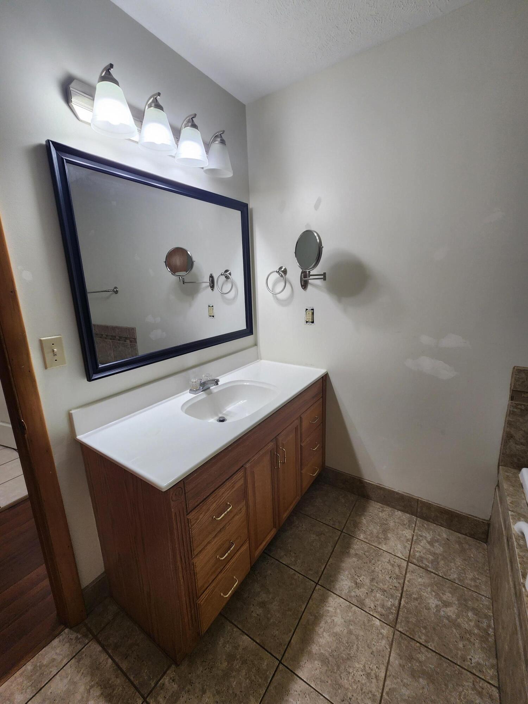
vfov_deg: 106.2
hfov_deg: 89.9
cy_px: 352
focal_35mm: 13
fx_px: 264
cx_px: 264
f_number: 2.2
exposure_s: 1/60
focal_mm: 2.2
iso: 100
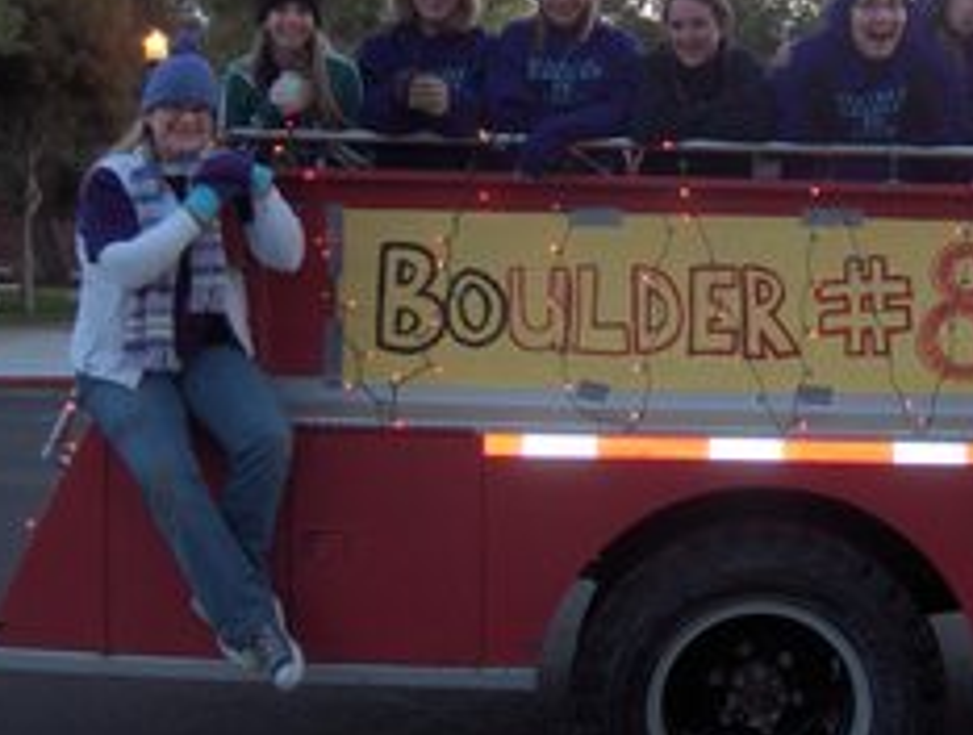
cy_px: 228
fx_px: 1832
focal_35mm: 65
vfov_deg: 22.6
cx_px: 754
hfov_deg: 29.2
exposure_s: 1/60
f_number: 2.8
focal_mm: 8
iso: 186
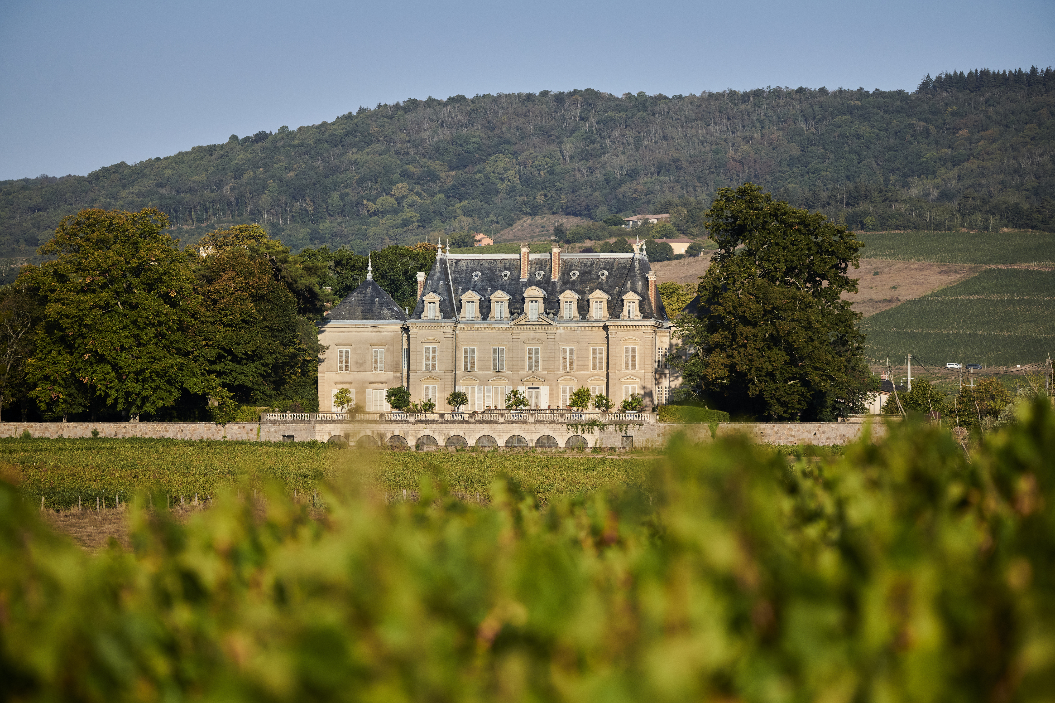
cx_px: 528
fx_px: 5714
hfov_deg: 10.5
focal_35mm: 195
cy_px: 352
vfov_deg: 7.0
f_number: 5.3
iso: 800
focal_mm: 195
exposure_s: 1/5000
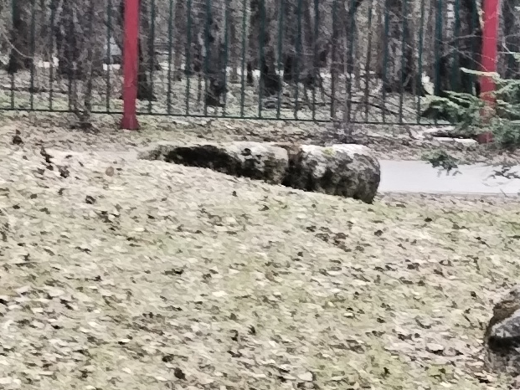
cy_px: 490
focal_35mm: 193
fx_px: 2900
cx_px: 653
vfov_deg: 7.6
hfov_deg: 10.1
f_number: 1.8
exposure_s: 1/214
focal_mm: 4.75
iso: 100
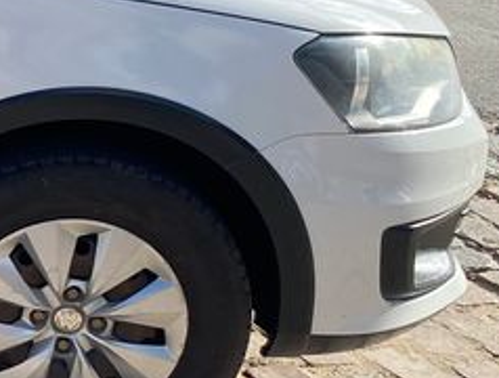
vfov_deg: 14.2
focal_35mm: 104
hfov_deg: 15.6
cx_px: -452
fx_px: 1504
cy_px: 63
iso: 32
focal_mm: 4.25
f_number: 1.8
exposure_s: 1/1484
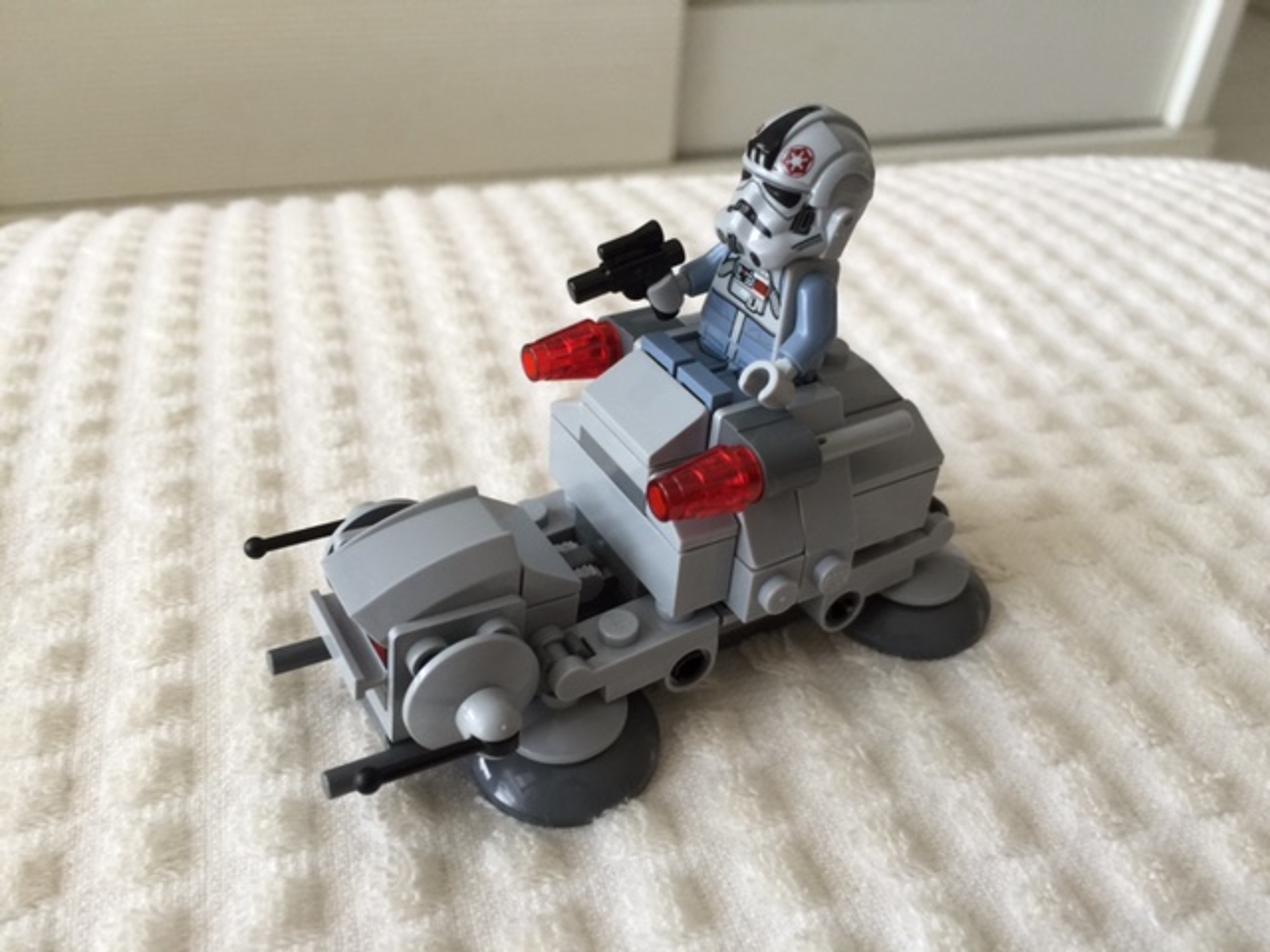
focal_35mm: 29
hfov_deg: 61.7
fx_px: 1064
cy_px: 476
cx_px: 635
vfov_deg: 48.2
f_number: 2.2
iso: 40
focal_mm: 4.15
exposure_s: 1/30
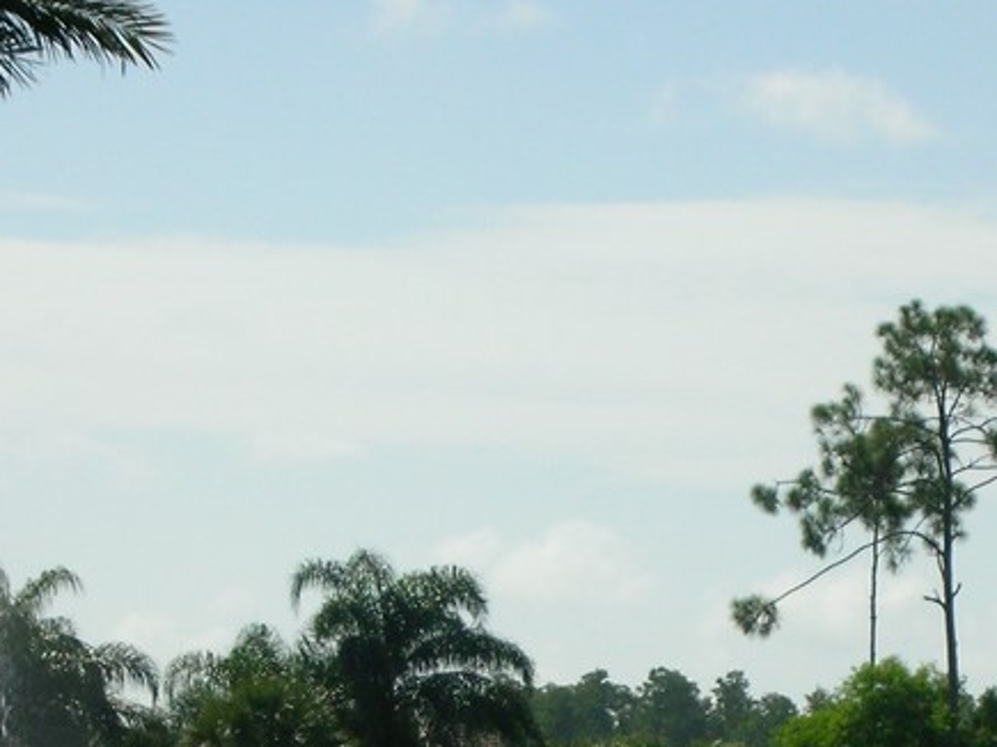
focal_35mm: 247
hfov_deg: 8.0
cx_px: 740
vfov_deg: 6.0
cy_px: 857
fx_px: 7112
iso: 50
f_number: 15.1
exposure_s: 1/76.3
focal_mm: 17.4
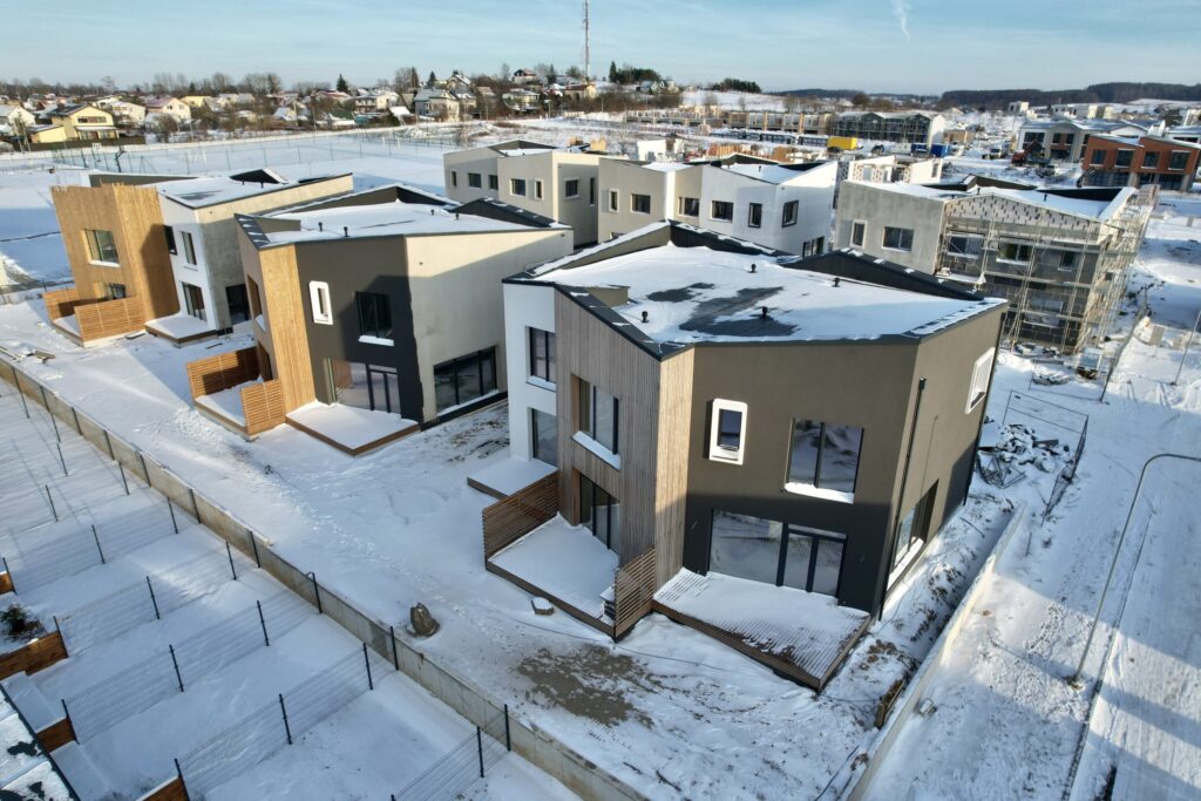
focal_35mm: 22
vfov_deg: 57.2
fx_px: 734
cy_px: 400
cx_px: 600
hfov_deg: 78.6
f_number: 2.8
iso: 100
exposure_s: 1/800
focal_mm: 8.38
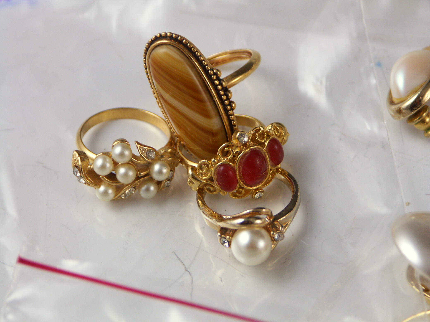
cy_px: 161
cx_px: 215
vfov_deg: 7.4
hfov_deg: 9.9
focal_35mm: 200
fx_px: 2484
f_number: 3.5
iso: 100
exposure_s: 1/80
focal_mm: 50.8
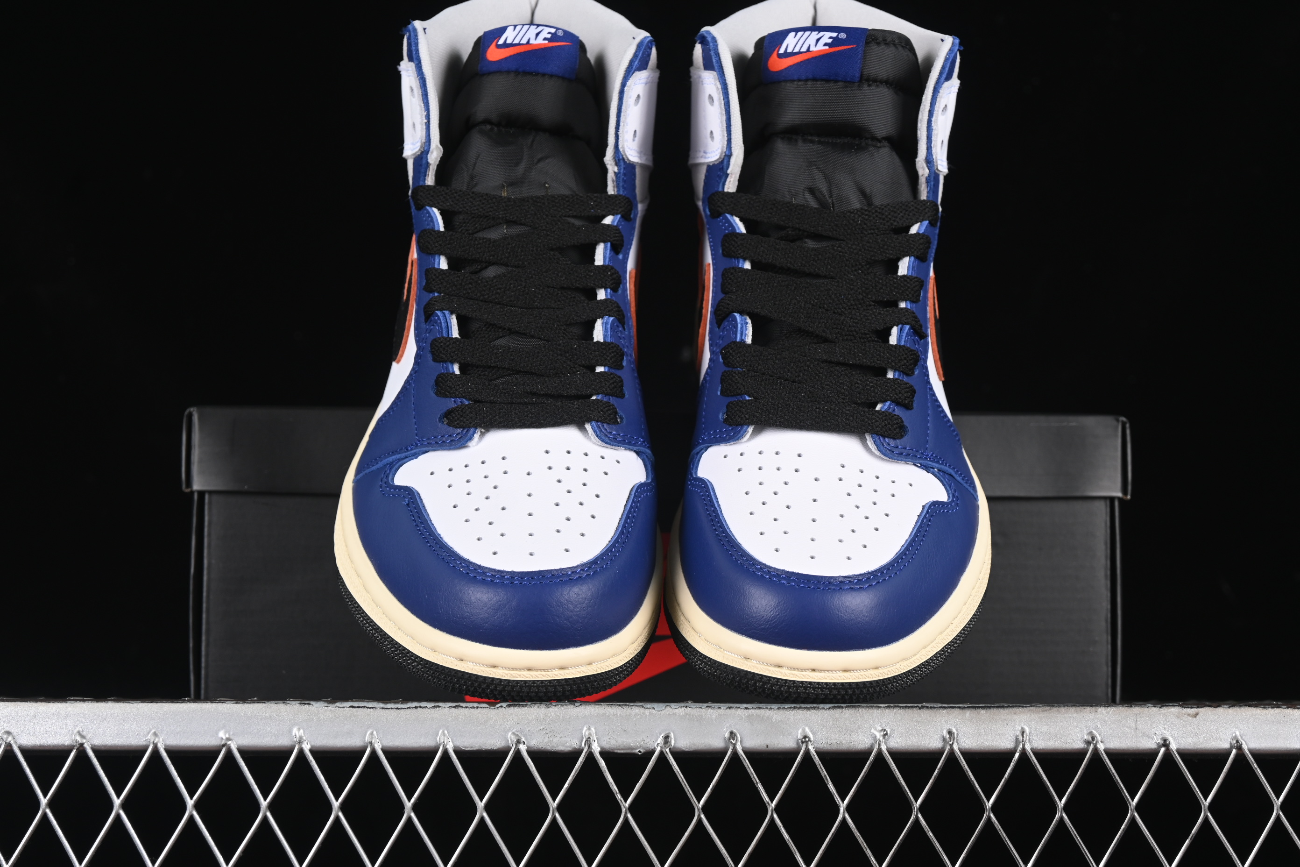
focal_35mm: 75
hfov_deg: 27.0
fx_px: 2708
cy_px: 434
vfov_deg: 18.2
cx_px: 650
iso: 160
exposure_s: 1/60
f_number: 7.1
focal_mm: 50
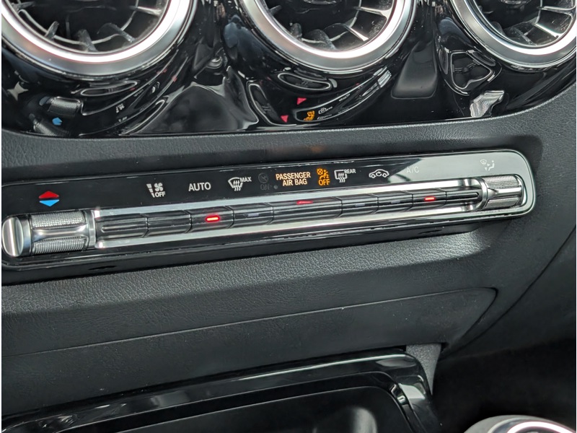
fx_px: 817
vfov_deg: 29.7
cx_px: 288
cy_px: 216
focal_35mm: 49
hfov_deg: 38.9
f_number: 1.68
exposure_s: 1/43.2
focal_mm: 6.9
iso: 83
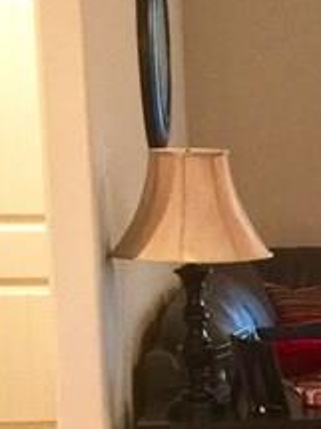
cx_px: 744
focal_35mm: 138
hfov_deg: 9.6
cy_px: 385
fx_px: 1708
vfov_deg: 14.2
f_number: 2.2
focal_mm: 4.15
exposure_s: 1/15
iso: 125
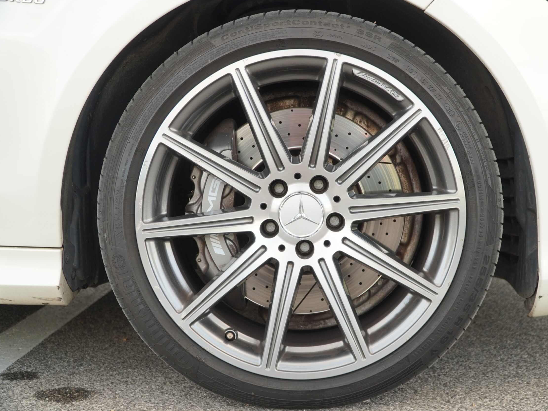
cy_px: 207
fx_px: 681
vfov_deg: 33.6
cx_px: 311
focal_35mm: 43
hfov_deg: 43.8
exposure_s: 1/160
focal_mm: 26
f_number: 4
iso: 320
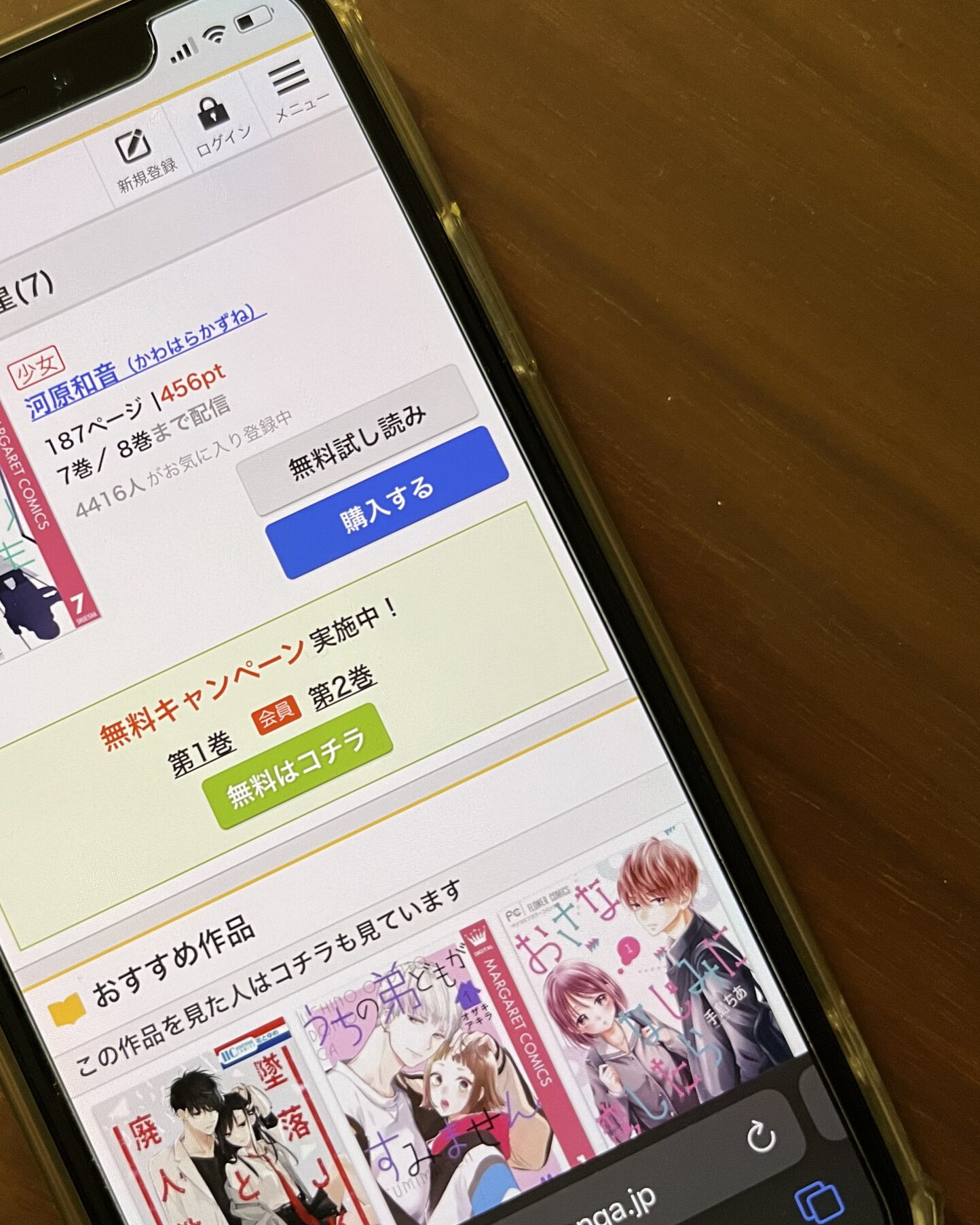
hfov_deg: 39.6
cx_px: 207
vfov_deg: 50.3
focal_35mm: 36
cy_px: 584
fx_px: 1305
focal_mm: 5.1
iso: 320
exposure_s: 1/60
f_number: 1.6
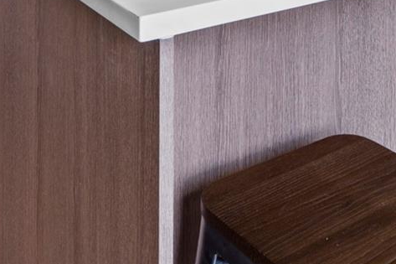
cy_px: -231
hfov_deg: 25.5
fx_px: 858
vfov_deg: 14.9
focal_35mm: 78
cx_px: 317
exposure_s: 1
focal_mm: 12
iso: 250
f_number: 11
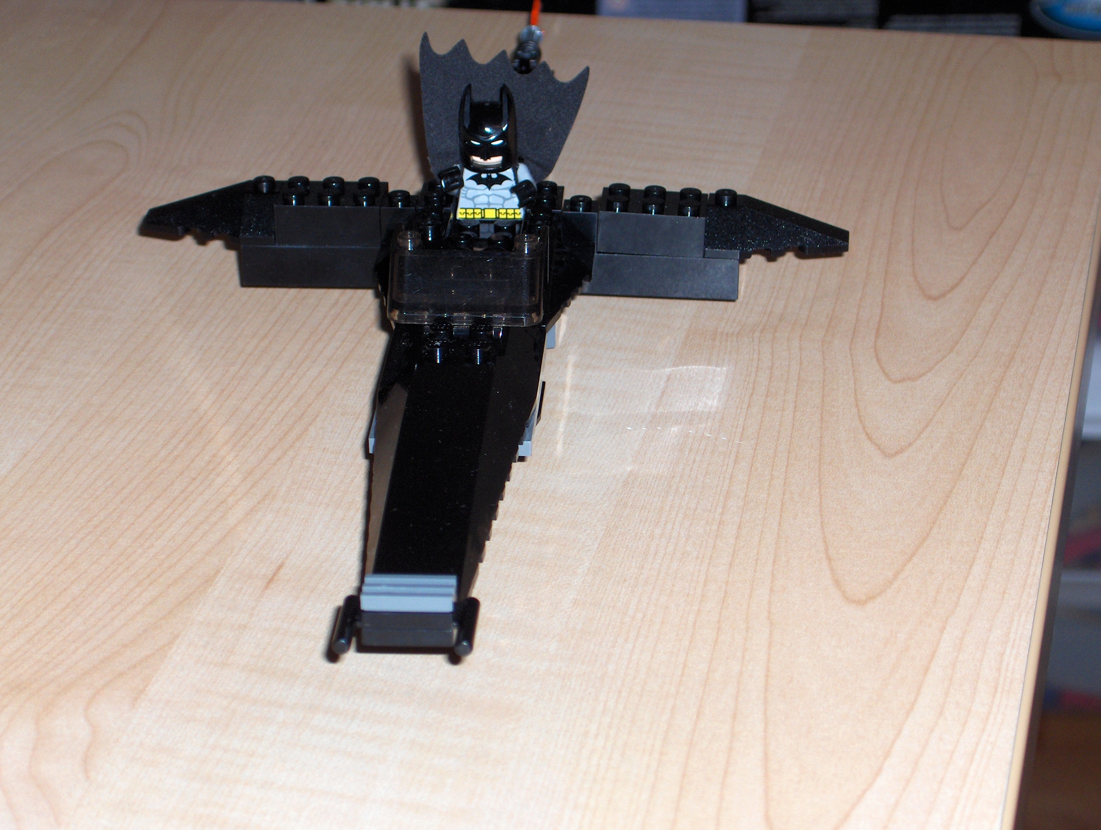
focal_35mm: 101
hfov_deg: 19.4
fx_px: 3217
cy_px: 415
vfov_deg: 14.7
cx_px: 550
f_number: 4.4
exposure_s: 1/125
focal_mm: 20.8
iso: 100
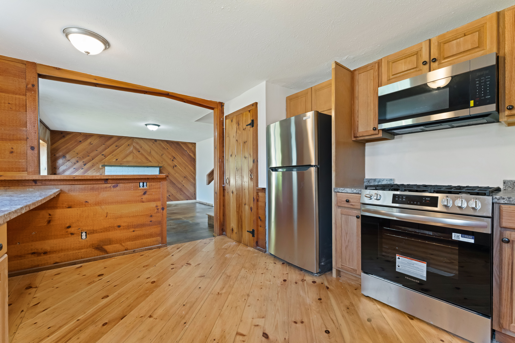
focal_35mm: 15
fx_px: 213
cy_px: 172
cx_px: 258
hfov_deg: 100.8
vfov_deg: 77.7
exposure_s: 1/4
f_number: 11
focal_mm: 14.9
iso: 1600
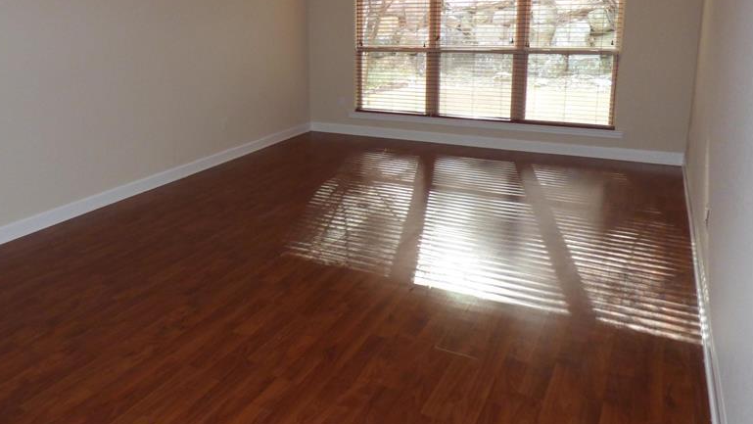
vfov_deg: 39.6
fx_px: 579
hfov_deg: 64.9
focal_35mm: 29
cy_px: 132
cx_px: 274
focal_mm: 3.58
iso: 320
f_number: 2.8
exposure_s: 1/60
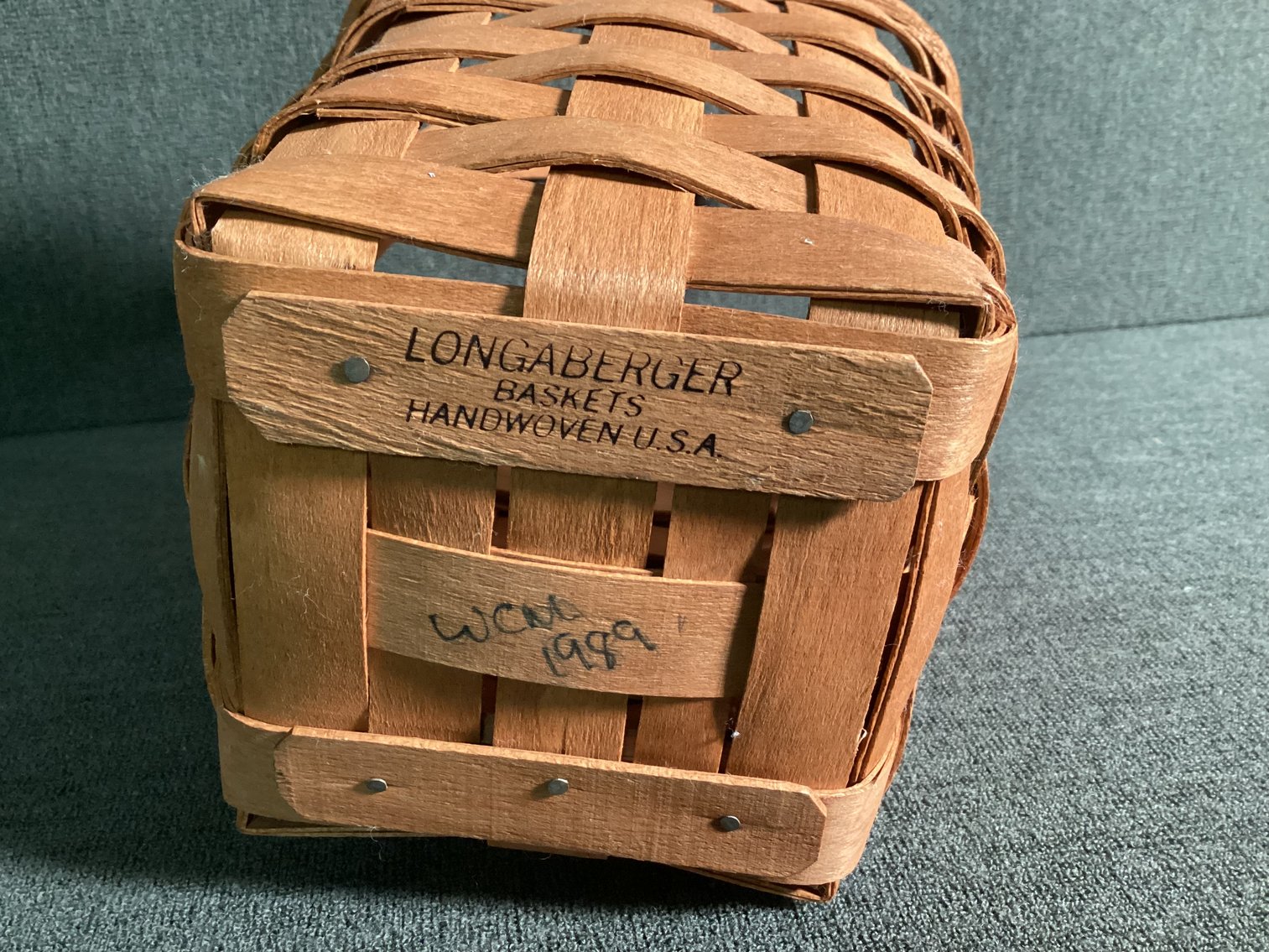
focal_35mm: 31
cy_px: 476
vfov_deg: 45.4
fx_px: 1137
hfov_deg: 58.3
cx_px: 634
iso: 400
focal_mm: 3.3
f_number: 2.4
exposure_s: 1/30
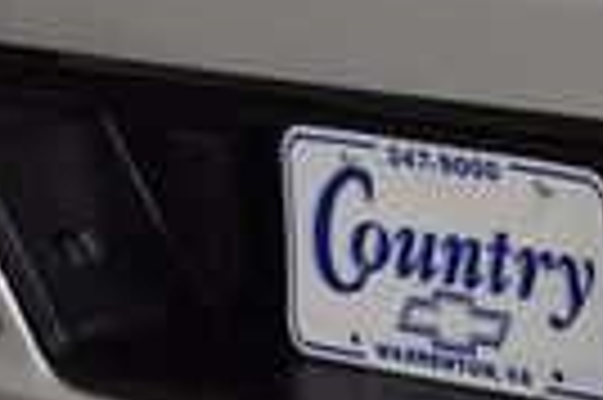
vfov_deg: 7.0
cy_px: -29
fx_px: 3235
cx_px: 958
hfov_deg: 10.2
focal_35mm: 193
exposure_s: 1/15
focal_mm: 27
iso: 400
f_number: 6.3
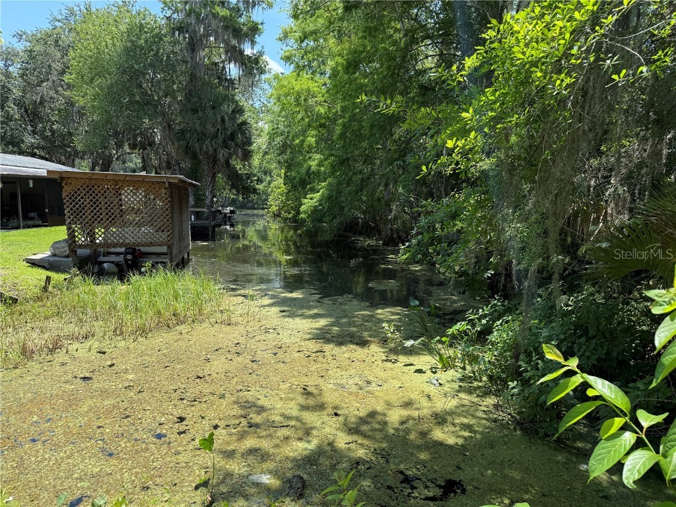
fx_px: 469
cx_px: 338
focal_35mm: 24
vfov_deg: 56.8
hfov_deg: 71.6
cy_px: 254
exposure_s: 1/1250
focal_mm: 6.76
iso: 80
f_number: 1.78
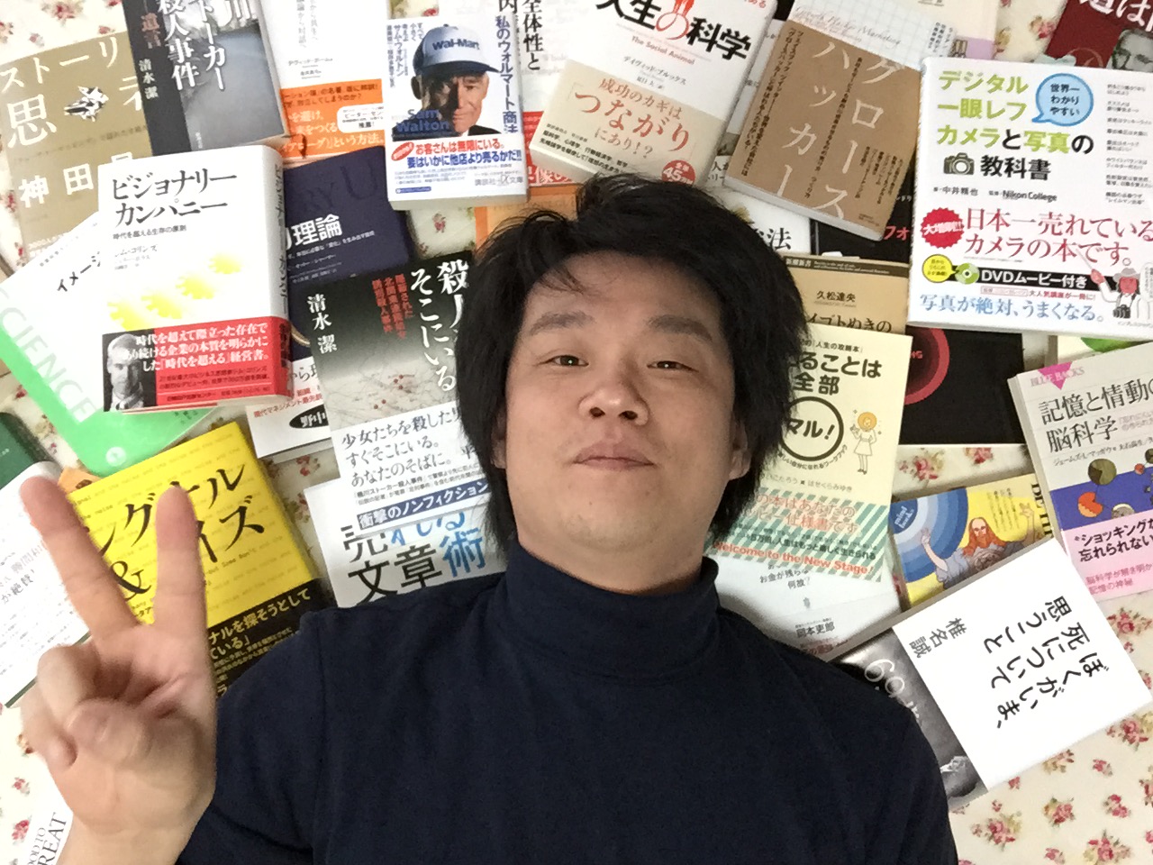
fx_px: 1033
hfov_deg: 58.4
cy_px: 432
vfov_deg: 45.4
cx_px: 576
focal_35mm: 31
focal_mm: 2.65
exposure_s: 1/30
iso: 250
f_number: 2.2
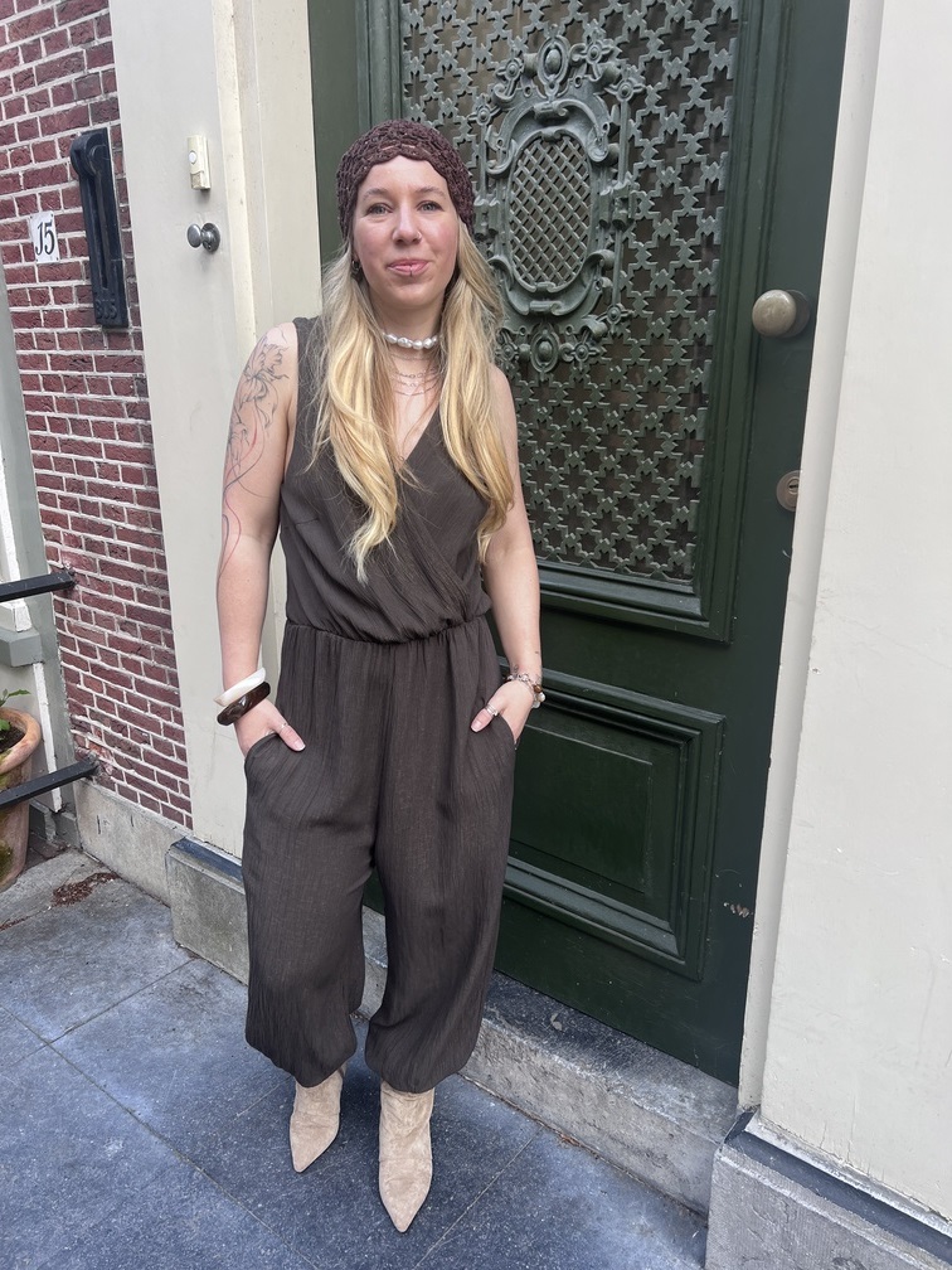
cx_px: 476
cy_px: 635
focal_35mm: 26
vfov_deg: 67.3
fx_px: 953
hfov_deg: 53.1
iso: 32
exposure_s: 1/131
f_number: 1.5
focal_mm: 5.7
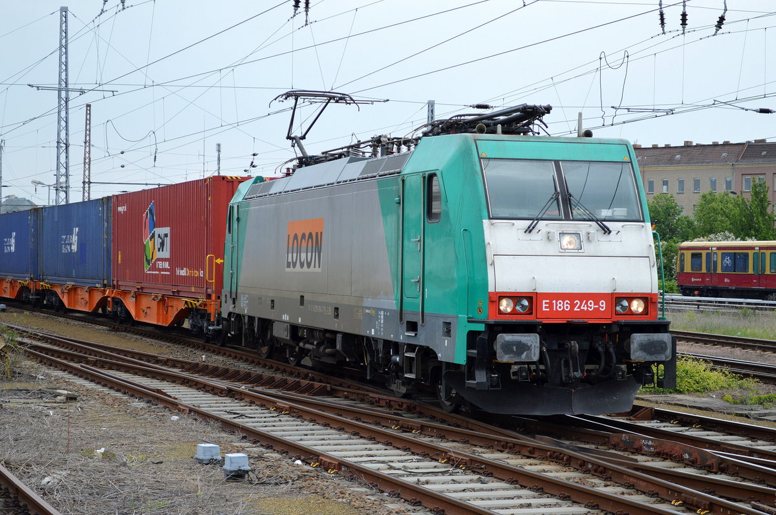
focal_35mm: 72
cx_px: 388
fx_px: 1550
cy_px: 258
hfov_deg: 28.1
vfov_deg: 18.9
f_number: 5.6
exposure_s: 1/500
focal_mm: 48
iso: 450
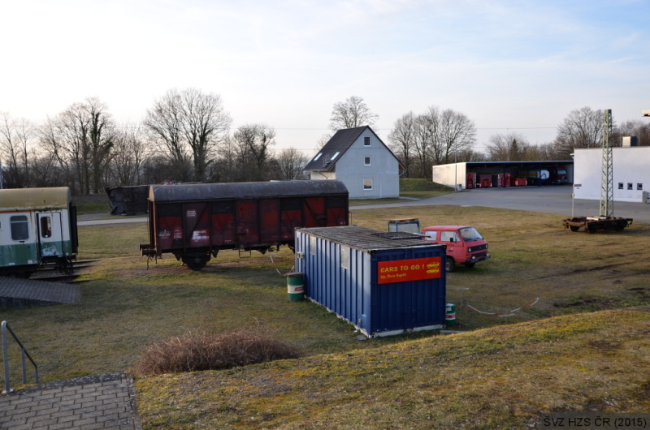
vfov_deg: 41.5
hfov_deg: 59.6
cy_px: 215
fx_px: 568
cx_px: 325
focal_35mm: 32
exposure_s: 1/200
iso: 100
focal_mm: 21
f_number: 4.5
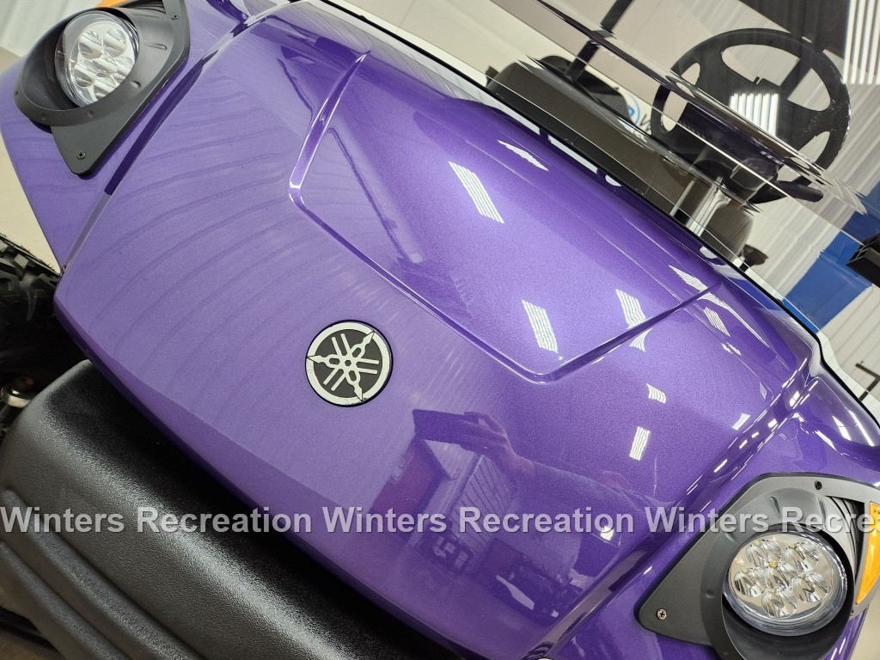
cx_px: 440
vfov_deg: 58.9
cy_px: 330
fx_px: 585
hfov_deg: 73.9
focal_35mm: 23
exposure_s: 1/120
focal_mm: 5.4
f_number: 1.8
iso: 400
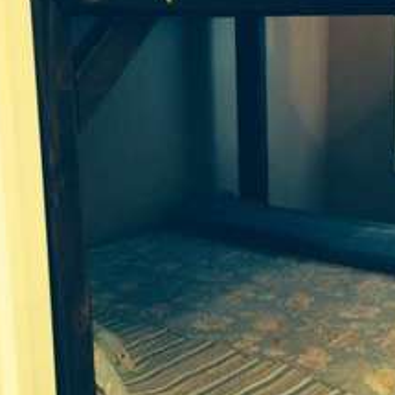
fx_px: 813
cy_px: 193
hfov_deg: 26.9
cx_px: 299
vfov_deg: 27.3
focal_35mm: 63
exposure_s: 1/24
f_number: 2.2
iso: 320
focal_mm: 4.12
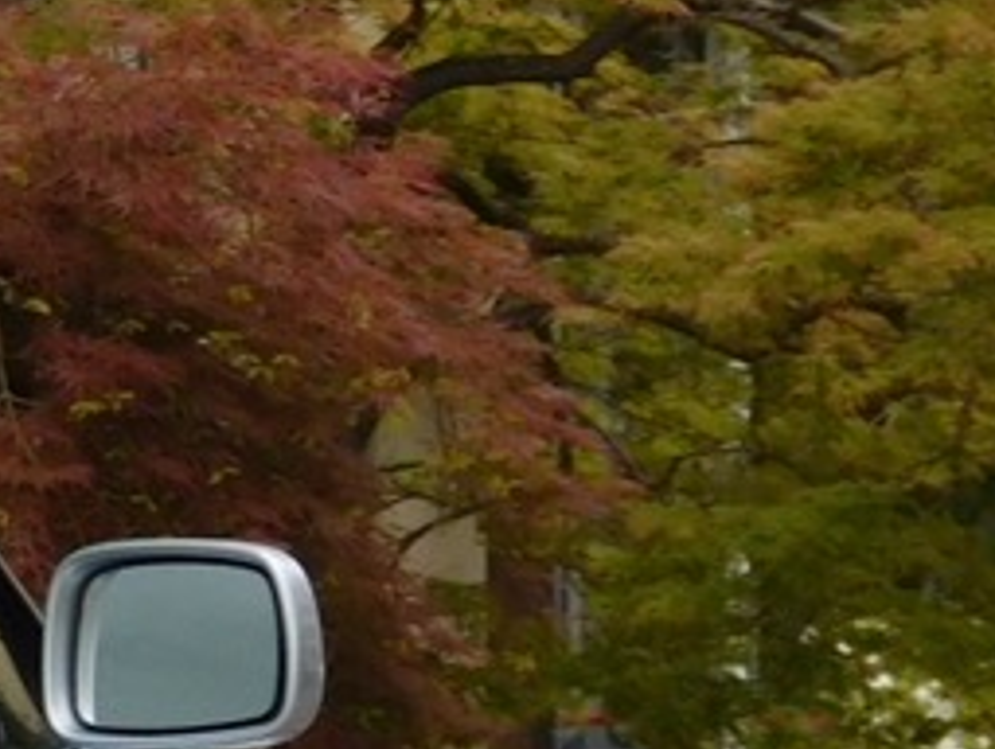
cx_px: -1533
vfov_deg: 2.7
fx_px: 16062
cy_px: 624
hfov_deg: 3.5
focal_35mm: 558
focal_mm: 17.6
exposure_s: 1/200
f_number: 4.6
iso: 125
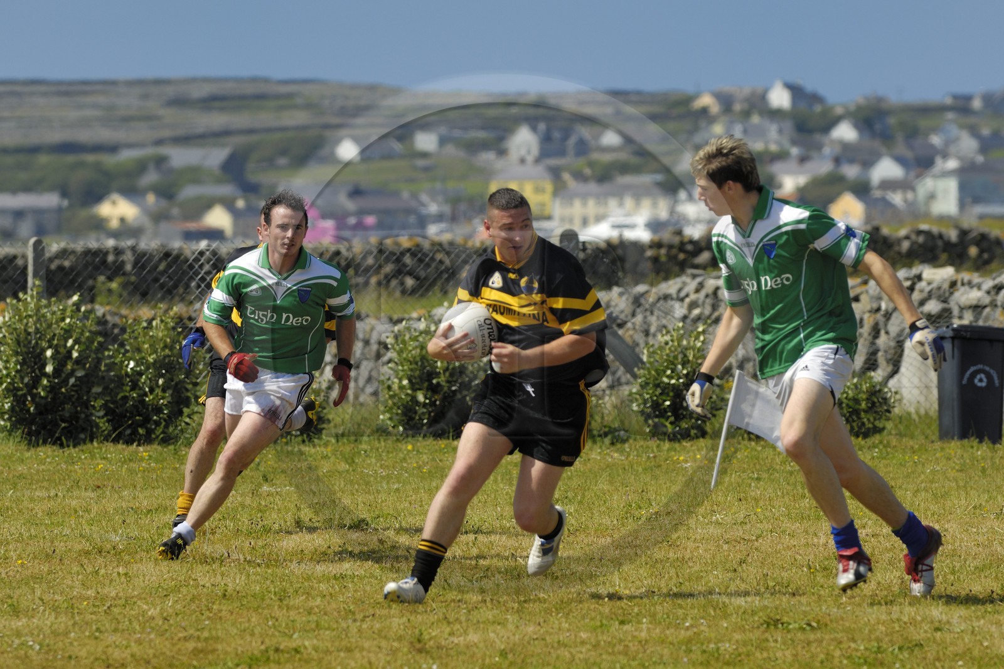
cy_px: 334
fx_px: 8364
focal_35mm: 300
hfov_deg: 6.9
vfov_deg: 4.6
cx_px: 502
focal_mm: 200
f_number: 5
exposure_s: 1/640
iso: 100
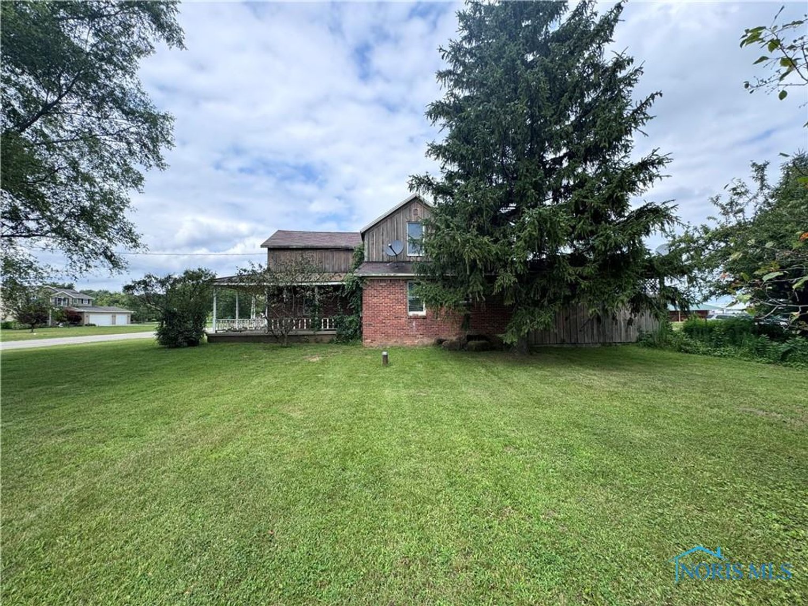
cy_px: 303
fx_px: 327
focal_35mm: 14
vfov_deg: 85.7
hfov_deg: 102.1
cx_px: 404
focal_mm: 2.22
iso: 40
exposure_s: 1/756
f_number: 2.2
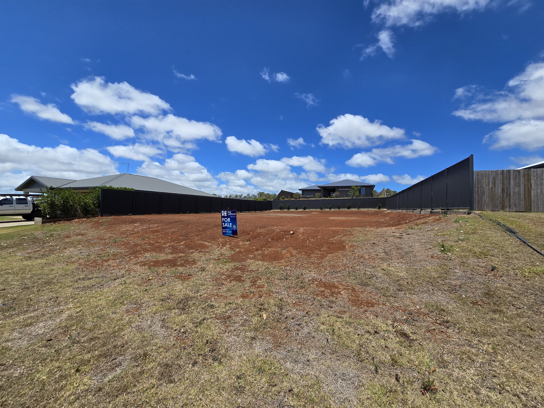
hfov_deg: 106.2
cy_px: 204
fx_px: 204
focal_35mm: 13
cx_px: 272
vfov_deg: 89.9
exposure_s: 1/2851
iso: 50
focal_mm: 2.2
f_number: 2.2
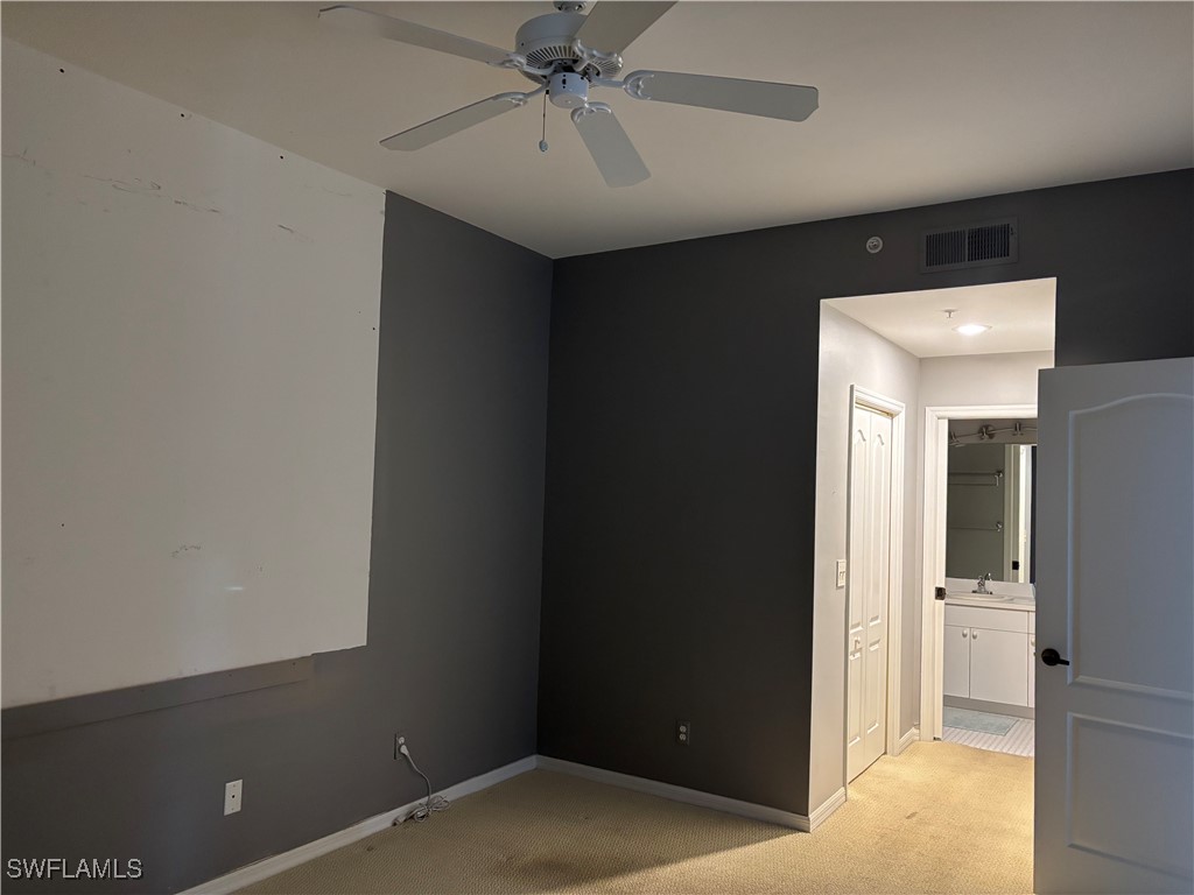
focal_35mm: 26
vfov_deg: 53.1
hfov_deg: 67.3
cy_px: 448
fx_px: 897
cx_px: 597
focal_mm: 5.96
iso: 400
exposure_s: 1/40
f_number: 1.6
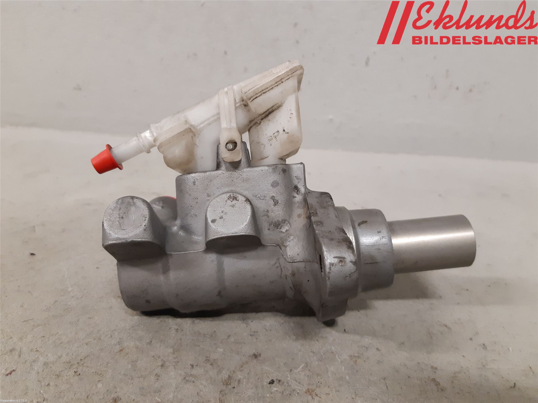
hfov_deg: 67.3
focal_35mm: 26
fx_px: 404
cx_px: 269
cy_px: 202
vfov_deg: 53.1
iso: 250
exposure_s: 1/50
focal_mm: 3.93
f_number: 1.7
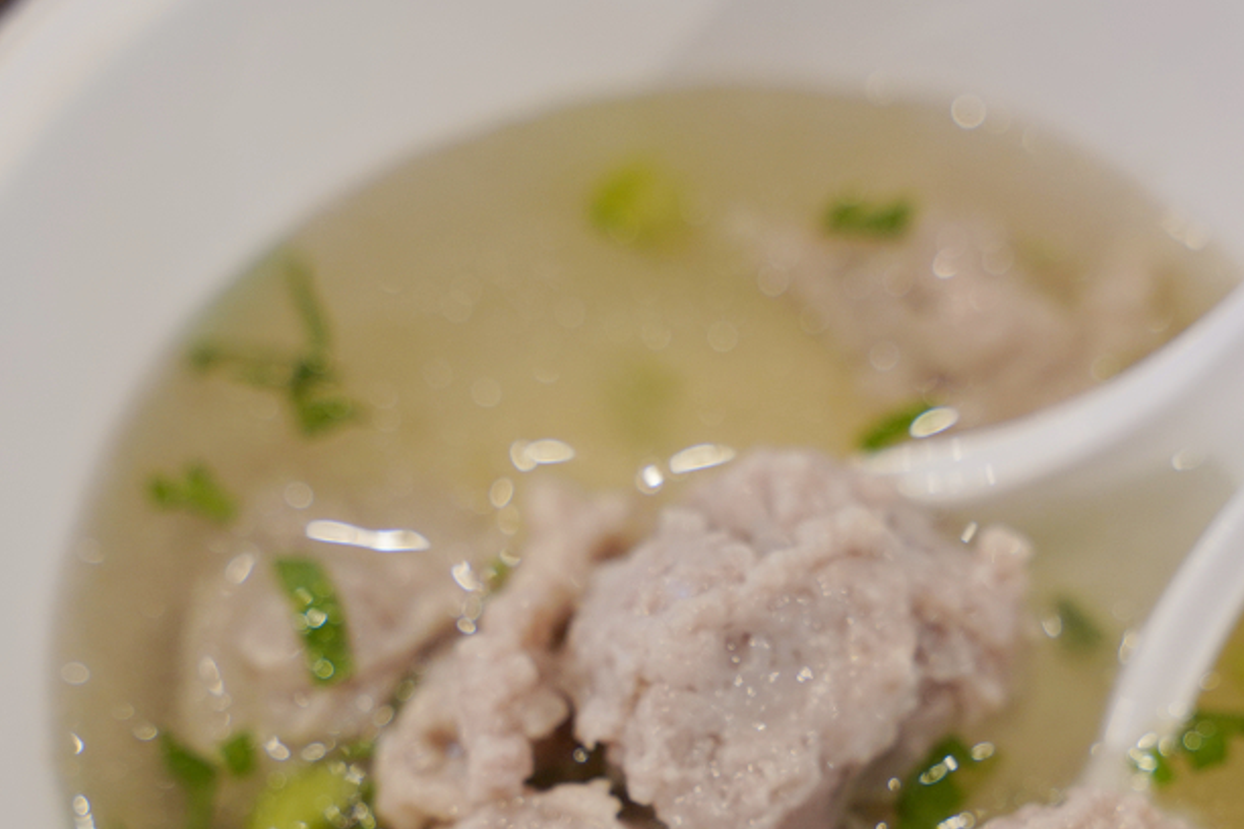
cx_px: 742
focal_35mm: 147
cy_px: 796
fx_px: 5079
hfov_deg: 14.0
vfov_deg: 9.3
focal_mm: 75
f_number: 4
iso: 500
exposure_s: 1/80
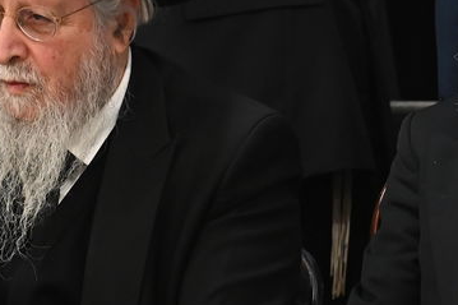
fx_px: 5557
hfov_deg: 4.7
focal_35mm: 437
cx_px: 181
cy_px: -3
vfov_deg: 3.1
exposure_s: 1/200
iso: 3200
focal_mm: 112
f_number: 4.5
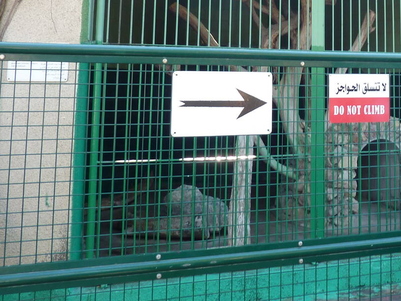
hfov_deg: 37.5
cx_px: 322
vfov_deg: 28.4
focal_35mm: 49
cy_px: 23
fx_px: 568
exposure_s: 1/40
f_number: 3.3
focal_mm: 4.1
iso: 80
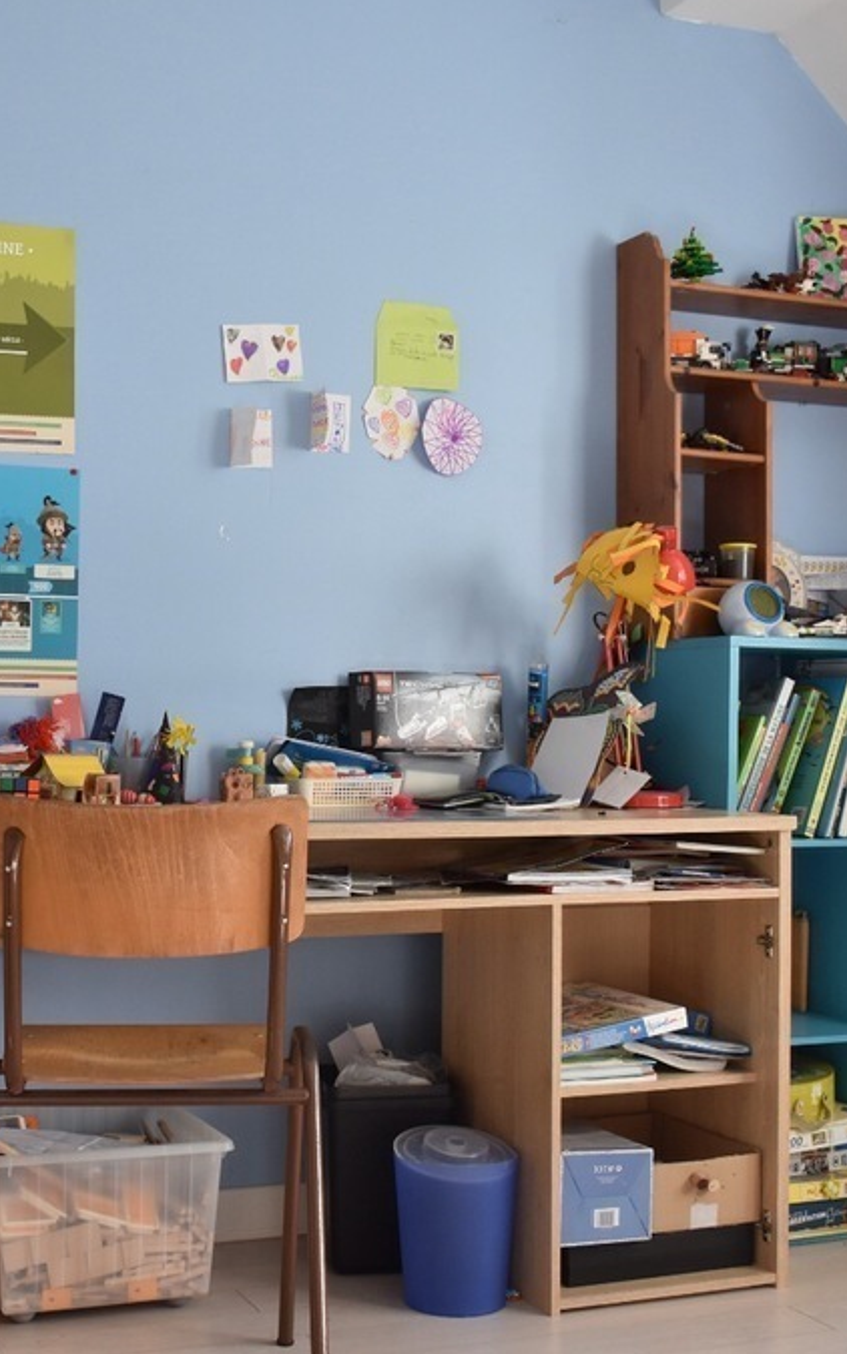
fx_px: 1883
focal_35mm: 51
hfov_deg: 25.2
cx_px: 281
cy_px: 675
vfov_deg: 39.6
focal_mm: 22
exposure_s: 1/160
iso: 800
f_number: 6.3
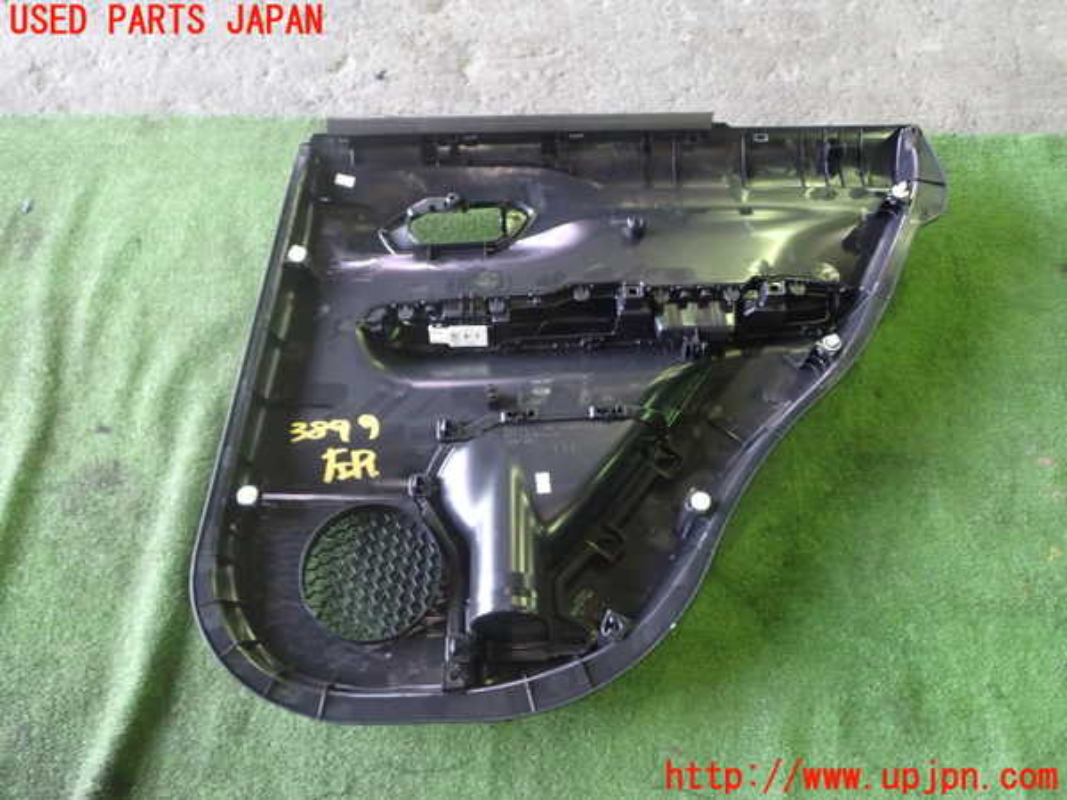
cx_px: 534
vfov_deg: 44.2
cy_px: 400
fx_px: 986
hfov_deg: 56.8
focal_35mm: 32
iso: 800
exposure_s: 1/20
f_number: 2.4
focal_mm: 5.79
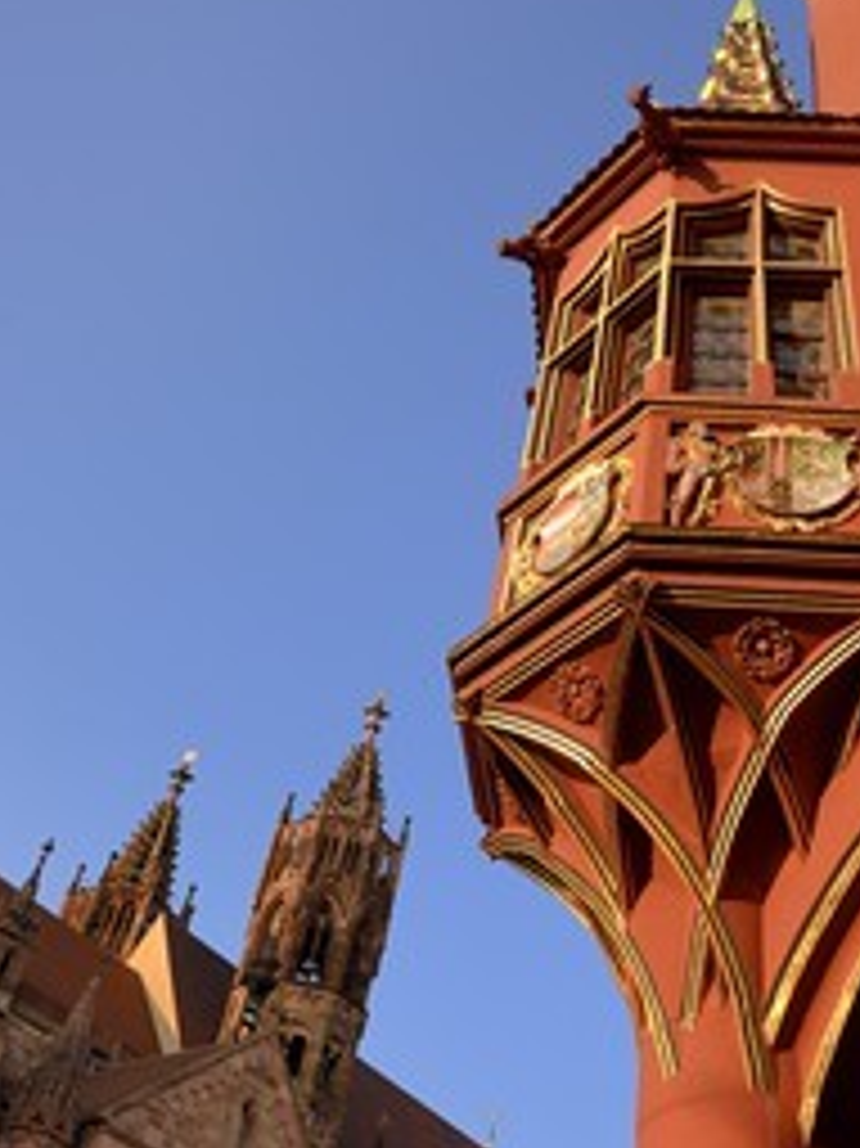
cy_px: 527
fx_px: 1260
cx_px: 680
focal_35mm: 38
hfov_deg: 36.5
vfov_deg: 48.9
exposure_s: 1/200
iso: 200
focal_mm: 24
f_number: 8
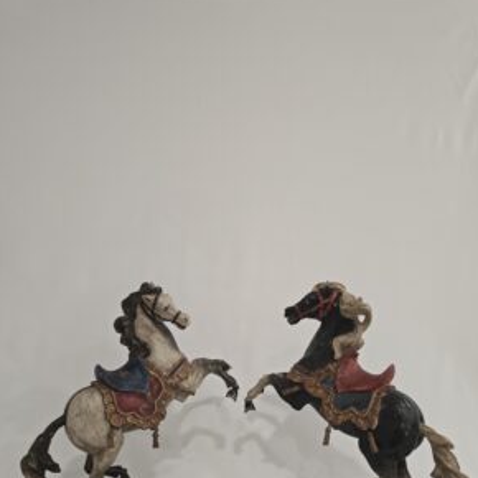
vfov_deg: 56.4
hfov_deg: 57.3
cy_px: 307
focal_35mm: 28
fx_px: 437
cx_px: 244
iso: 160
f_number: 1.7
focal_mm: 6.3
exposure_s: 1/100
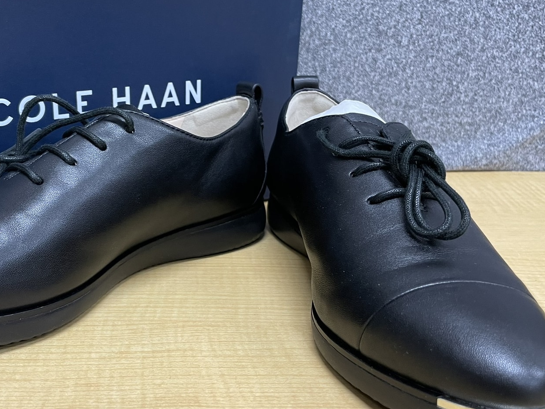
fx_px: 630
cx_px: 198
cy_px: 193
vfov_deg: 35.9
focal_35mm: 40
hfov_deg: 46.3
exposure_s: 1/65
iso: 125
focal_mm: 4.2
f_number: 1.6
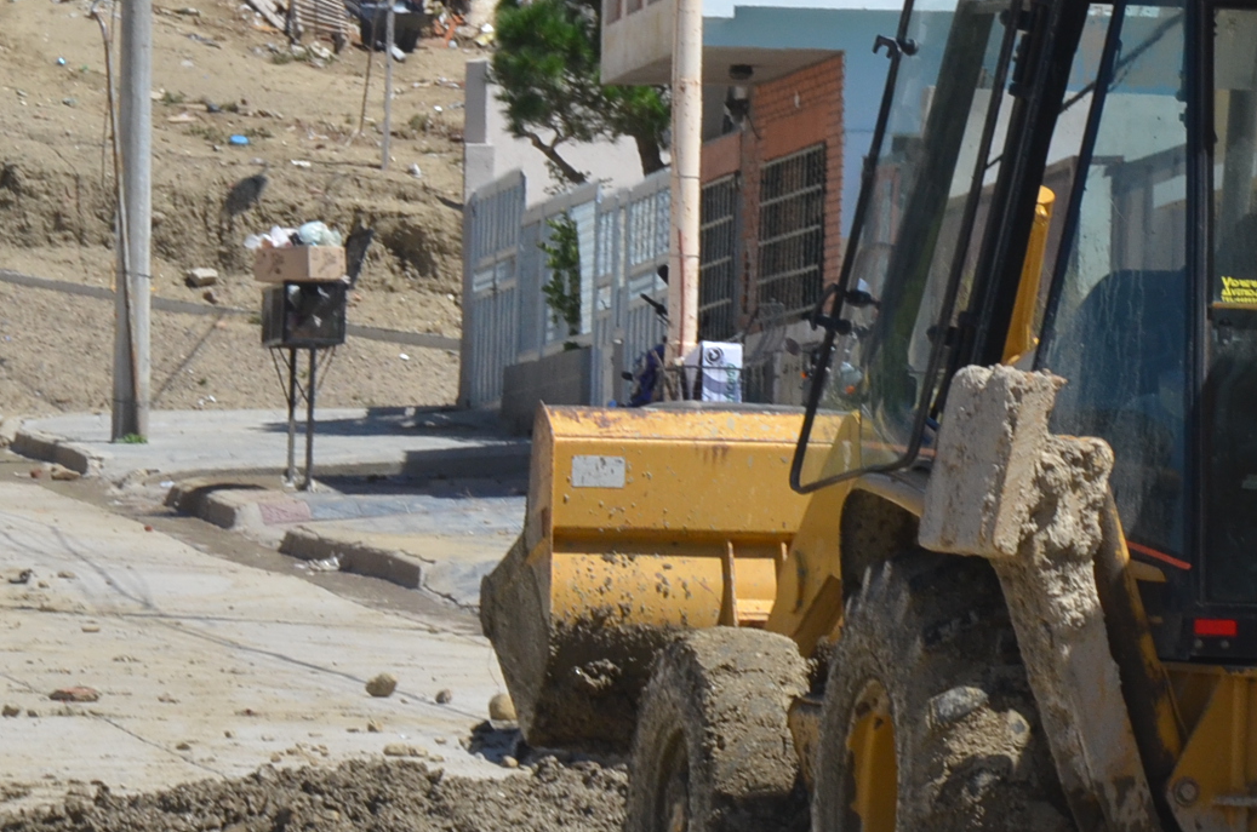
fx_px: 13039
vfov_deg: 3.7
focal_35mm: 374
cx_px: 1152
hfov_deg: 5.5
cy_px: 282
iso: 500
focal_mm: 105
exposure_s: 1/640
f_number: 13
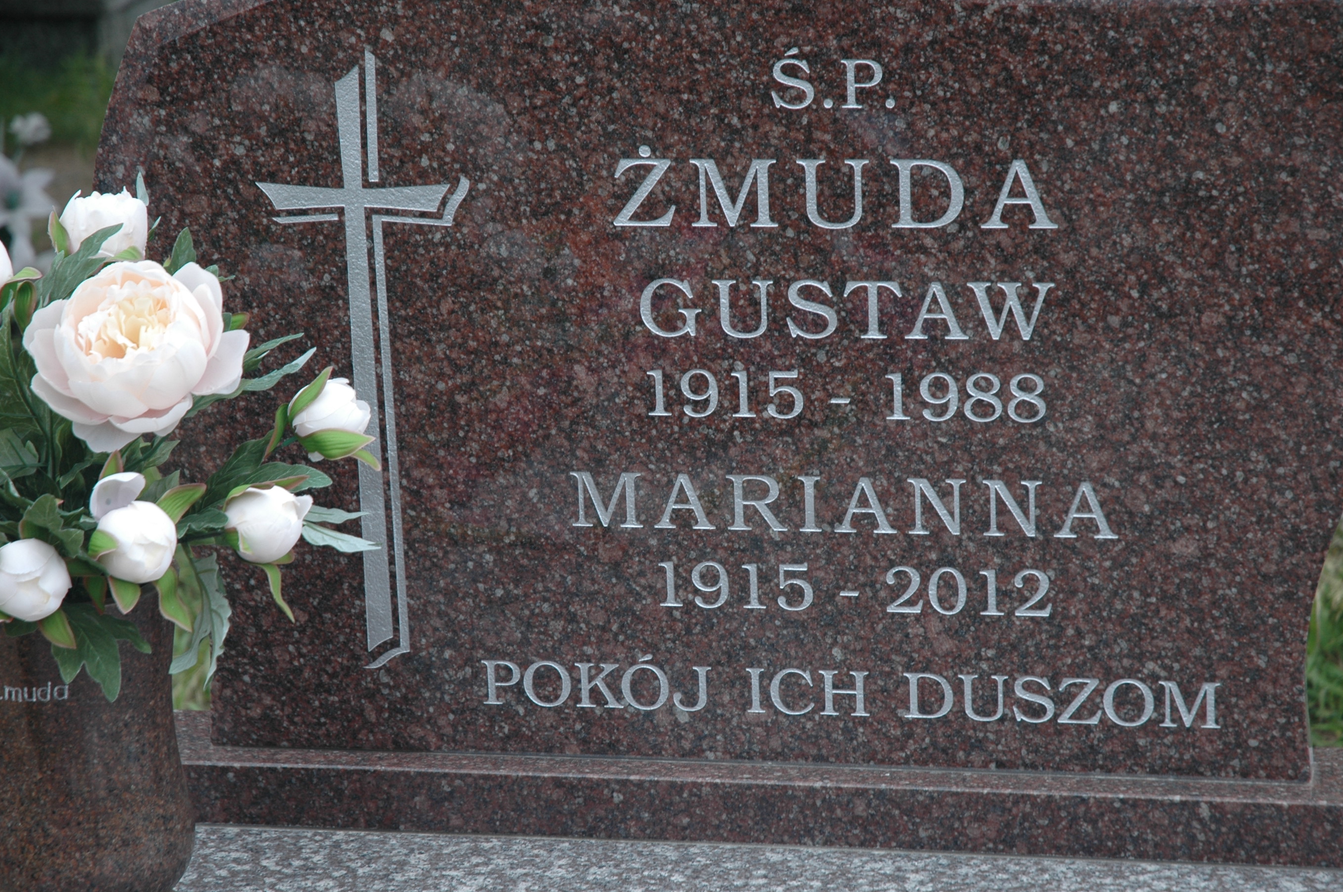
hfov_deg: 17.7
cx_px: 719
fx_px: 4323
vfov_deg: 11.8
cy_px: 452
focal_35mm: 116
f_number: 4.5
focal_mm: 70
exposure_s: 1/80
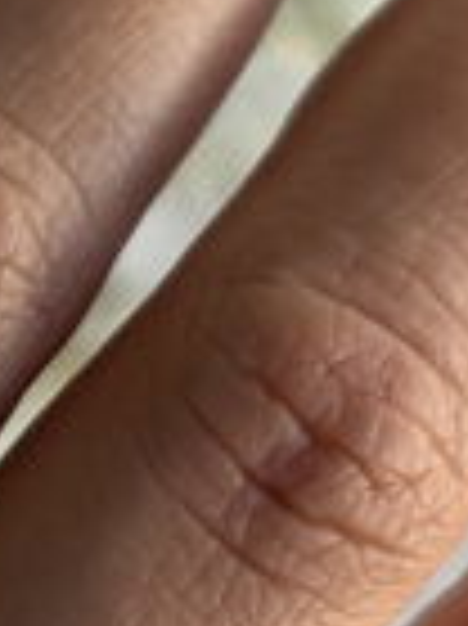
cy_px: 83
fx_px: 3611
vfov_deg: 9.9
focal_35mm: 200
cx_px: -320
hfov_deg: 7.2
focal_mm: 5.96
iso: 32
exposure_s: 1/335
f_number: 1.6
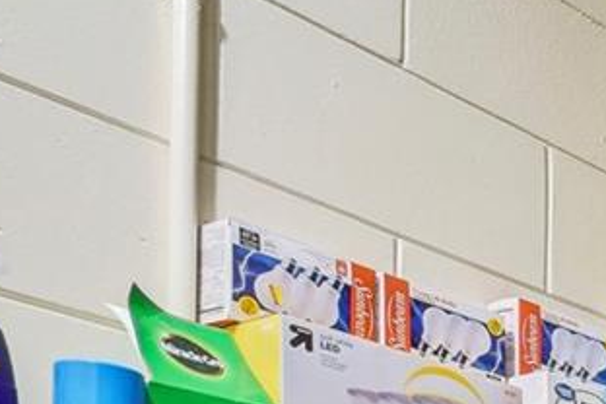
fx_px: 1296
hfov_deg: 18.0
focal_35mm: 77
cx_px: 1214
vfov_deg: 15.0
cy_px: 763
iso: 200
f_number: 10
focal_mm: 10
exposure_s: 1/1.25
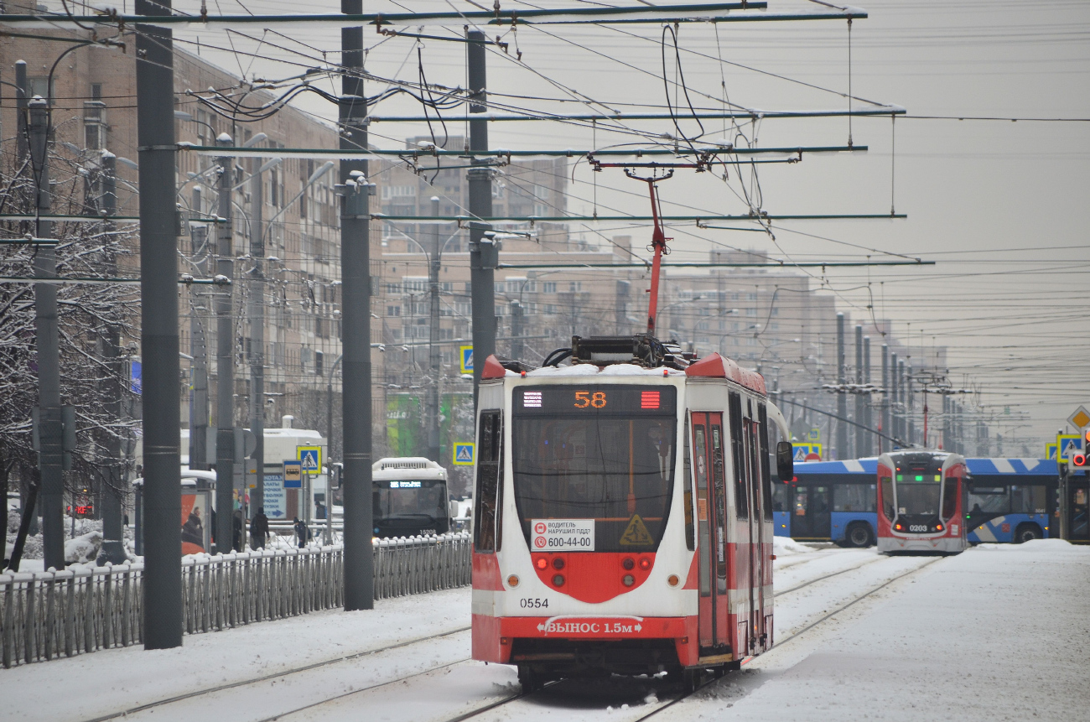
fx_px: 9064
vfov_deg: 4.6
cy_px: 361
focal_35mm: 300
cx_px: 545
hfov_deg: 6.9
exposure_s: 1/320
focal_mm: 200
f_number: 6.3
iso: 320
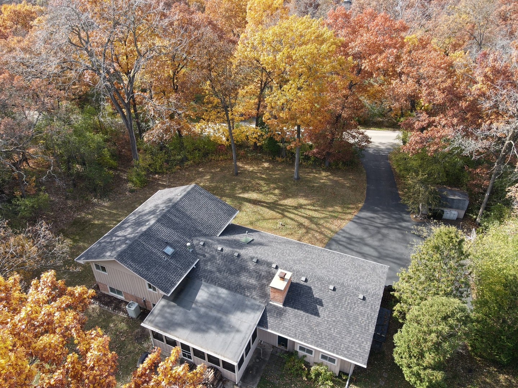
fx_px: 359
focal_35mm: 24
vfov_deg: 56.8
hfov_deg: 71.6
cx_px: 259
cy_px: 194
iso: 100
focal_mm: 4.5
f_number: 2.8
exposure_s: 1/125
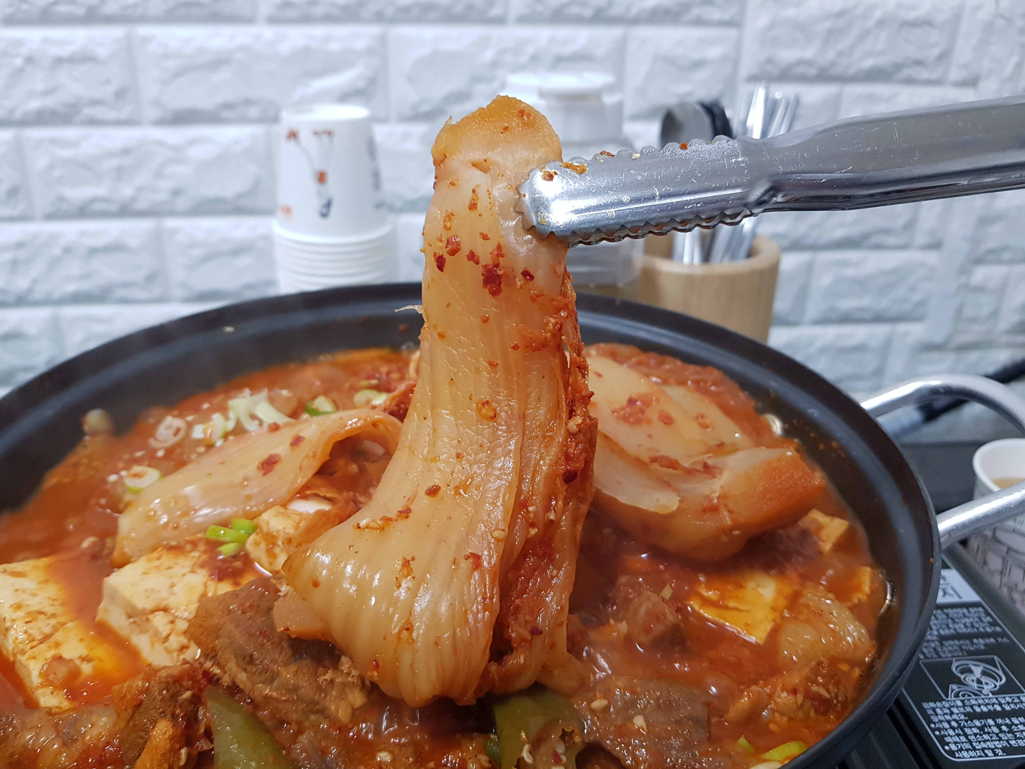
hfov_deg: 67.3
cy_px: 384
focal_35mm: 26
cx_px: 512
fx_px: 770
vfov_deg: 53.1
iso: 160
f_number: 1.7
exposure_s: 1/40
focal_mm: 4.2
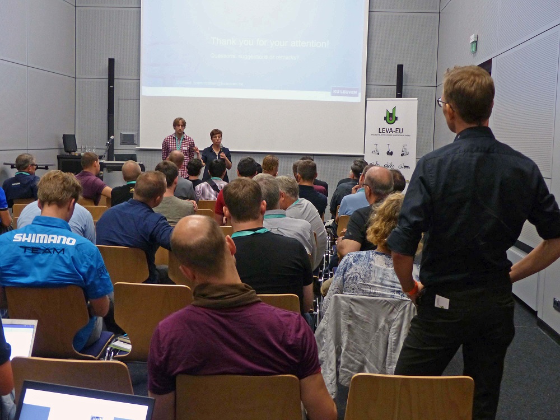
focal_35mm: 45
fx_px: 728
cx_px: 280
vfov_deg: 32.2
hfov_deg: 42.1
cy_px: 210
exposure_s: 1/20
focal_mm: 8.1
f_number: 2.8
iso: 400
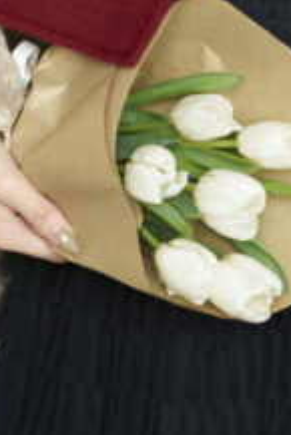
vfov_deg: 8.7
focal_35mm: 229
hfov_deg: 6.0
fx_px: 2772
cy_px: -306
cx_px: 319
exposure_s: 1/125
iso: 400
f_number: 3.5
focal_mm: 50
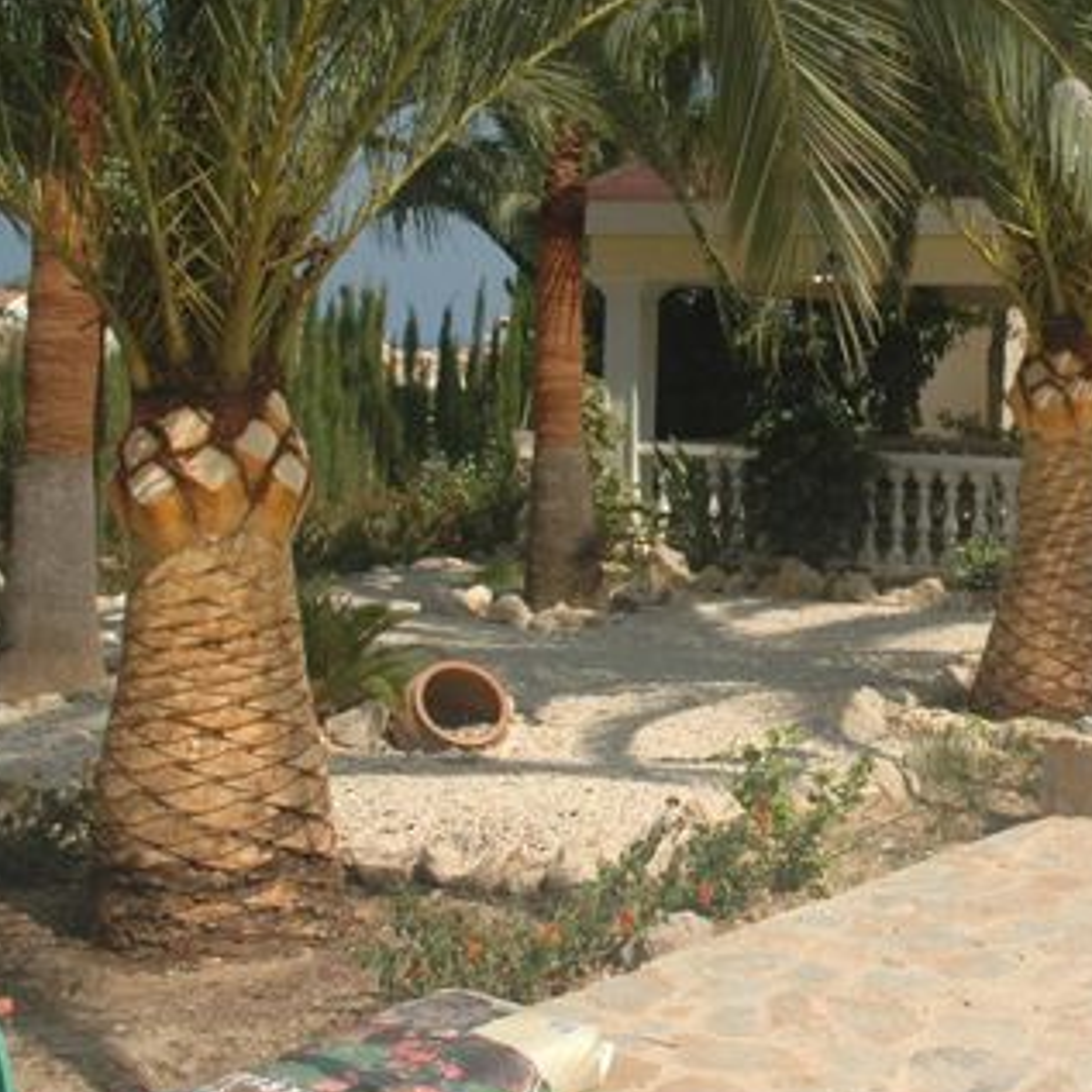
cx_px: 1021
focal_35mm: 51
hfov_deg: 31.5
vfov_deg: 33.2
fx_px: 1820
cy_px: 406
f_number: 10
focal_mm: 18
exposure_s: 1/400
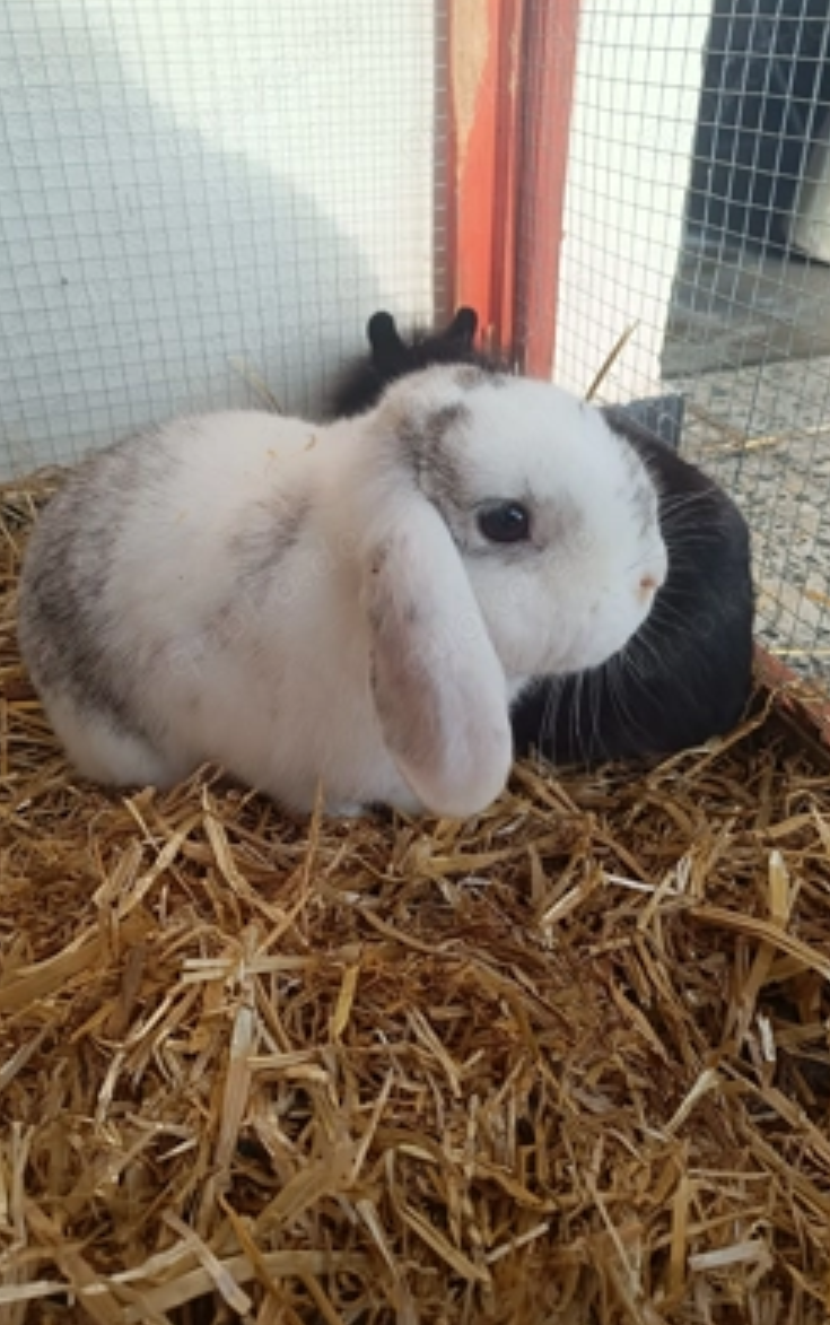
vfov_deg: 70.4
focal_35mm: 26
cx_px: 386
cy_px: 654
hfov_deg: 47.6
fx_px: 939
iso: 51
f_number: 1.88
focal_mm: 5.59
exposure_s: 1/153
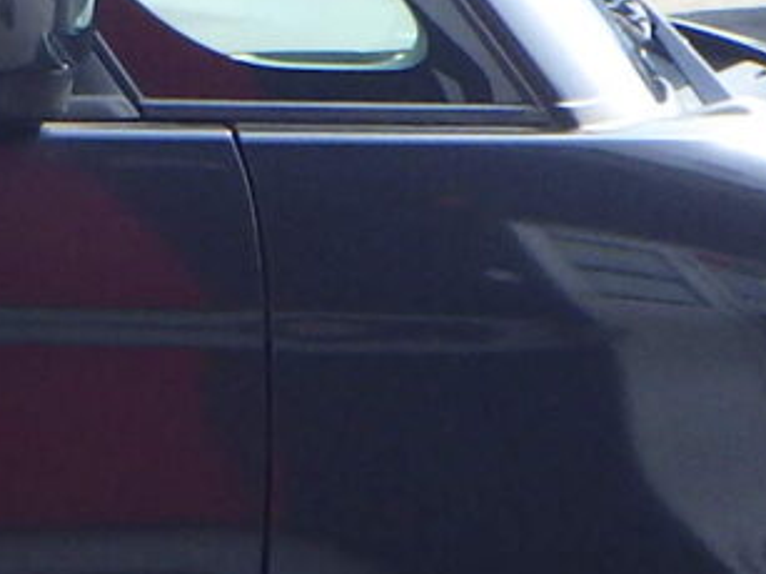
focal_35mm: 187
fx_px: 4136
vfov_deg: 7.9
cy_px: 312
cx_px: -1038
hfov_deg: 9.5
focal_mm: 5
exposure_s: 1/200
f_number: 4.2
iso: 125
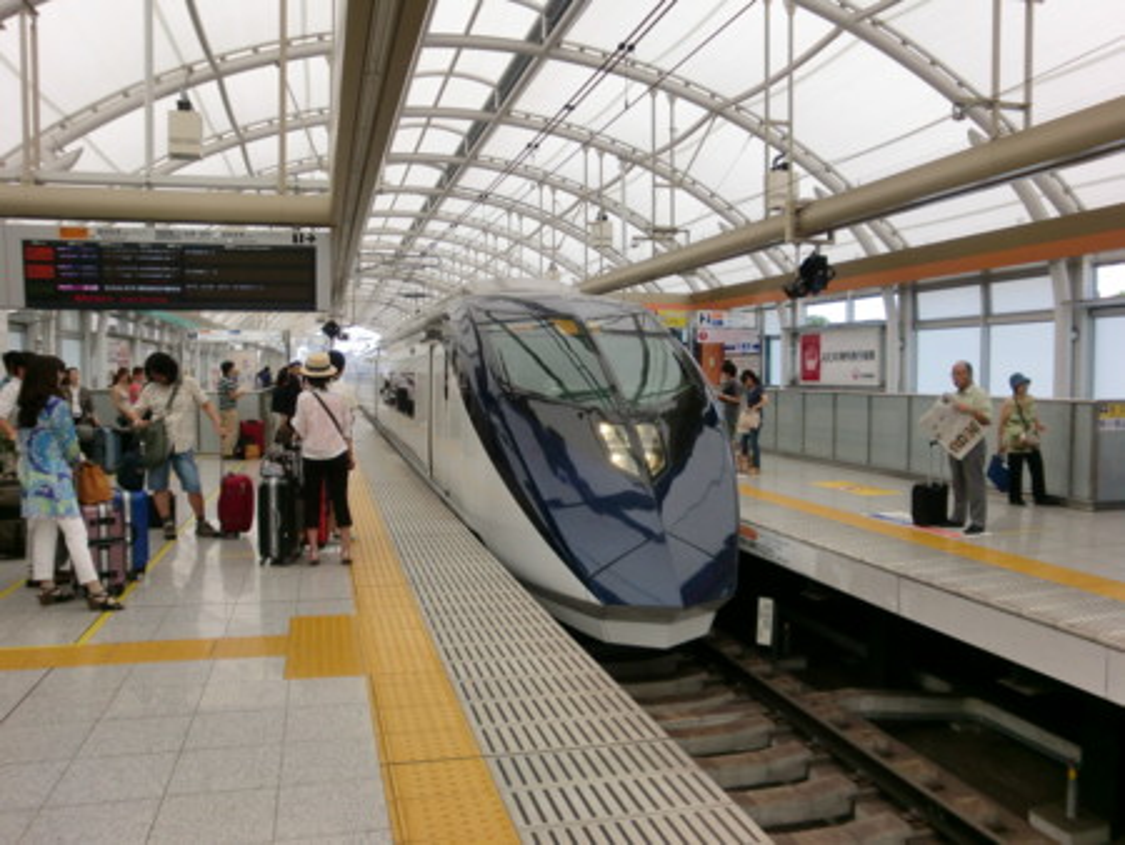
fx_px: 910
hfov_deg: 63.4
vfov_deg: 49.8
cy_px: 422
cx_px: 562
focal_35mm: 28
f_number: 2.6
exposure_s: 1/640
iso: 64
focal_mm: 4.65
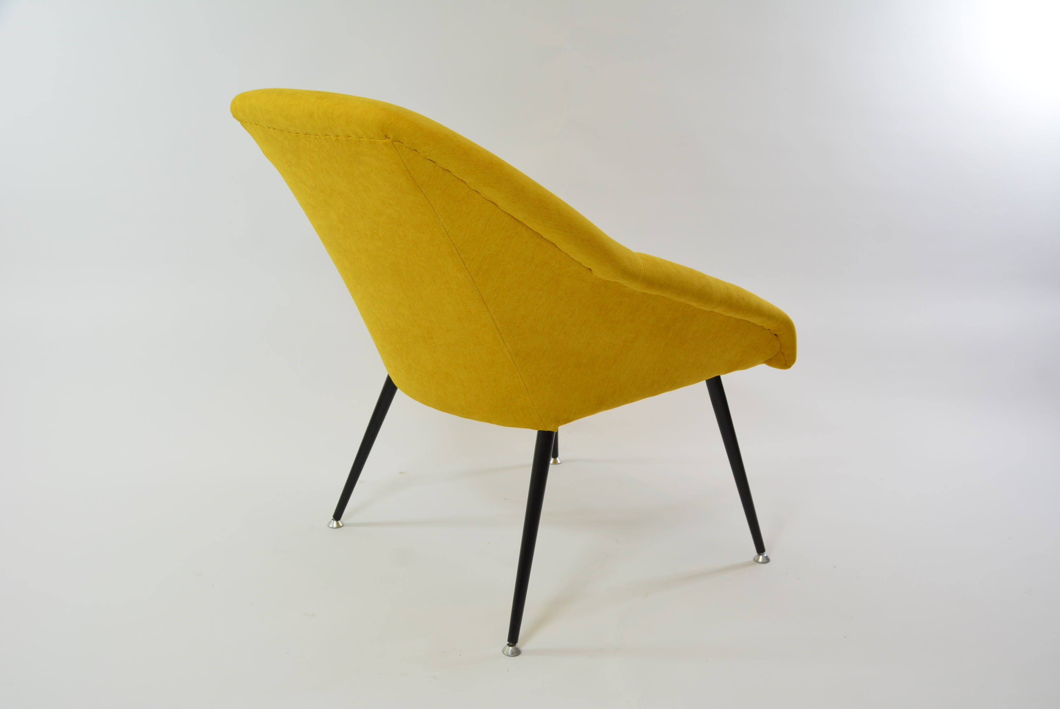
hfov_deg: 53.1
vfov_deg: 36.9
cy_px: 354
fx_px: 1061
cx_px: 530
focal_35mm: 36
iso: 400
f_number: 8
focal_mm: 24
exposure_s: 1/80
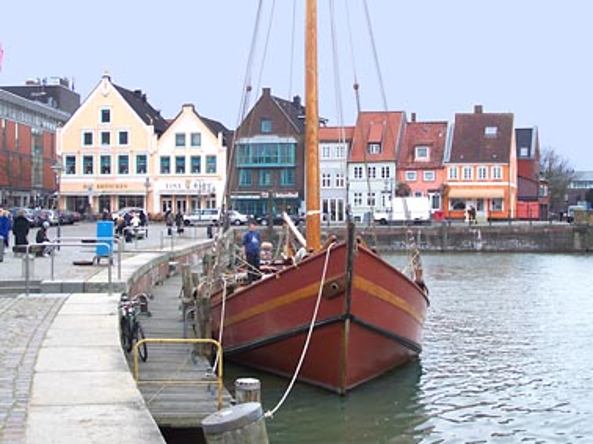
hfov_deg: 32.7
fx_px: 1010
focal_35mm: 59
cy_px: 222
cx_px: 296
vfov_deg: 24.8
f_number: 3.1
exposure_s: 1/320
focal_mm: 9.8
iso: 64
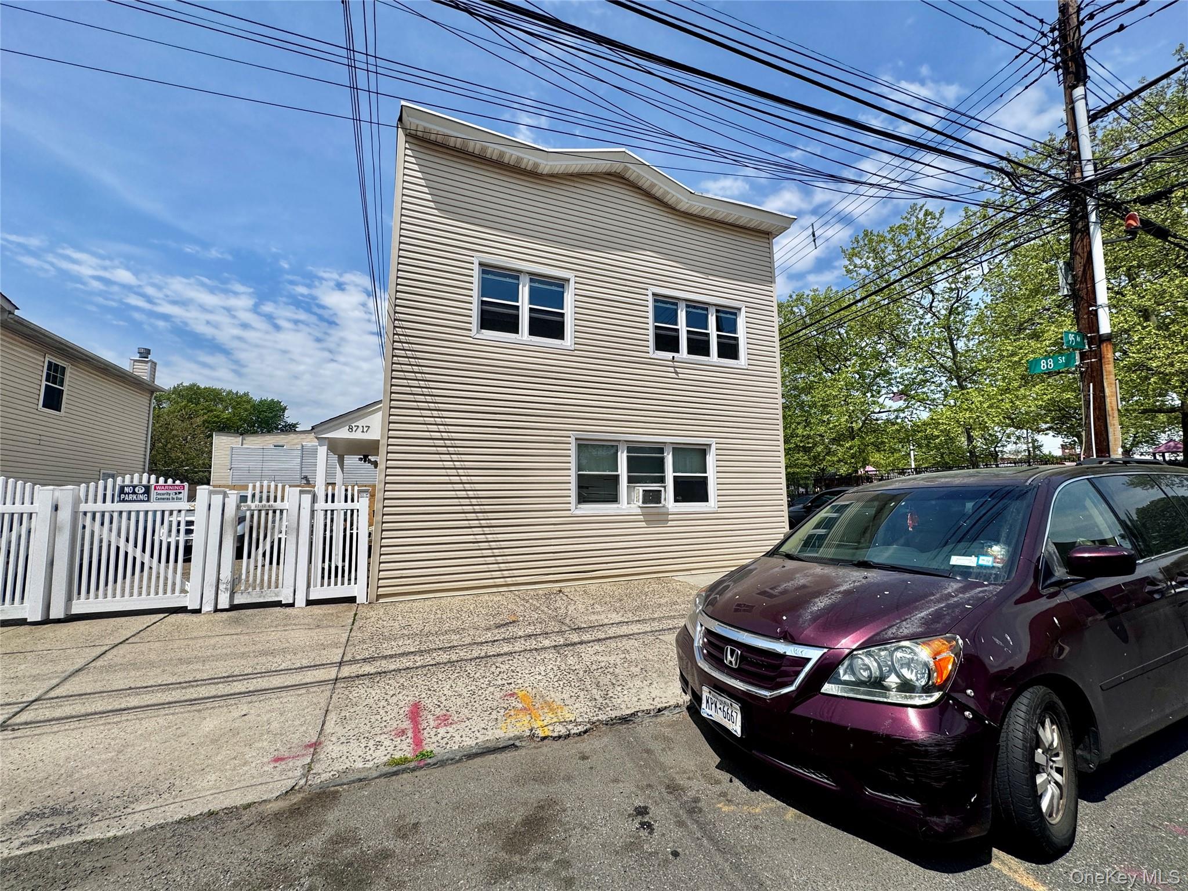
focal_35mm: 14
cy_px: 446
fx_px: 480
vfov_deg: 85.7
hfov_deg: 102.1
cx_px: 594
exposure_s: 1/2415
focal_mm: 2.22
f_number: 2.2
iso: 50
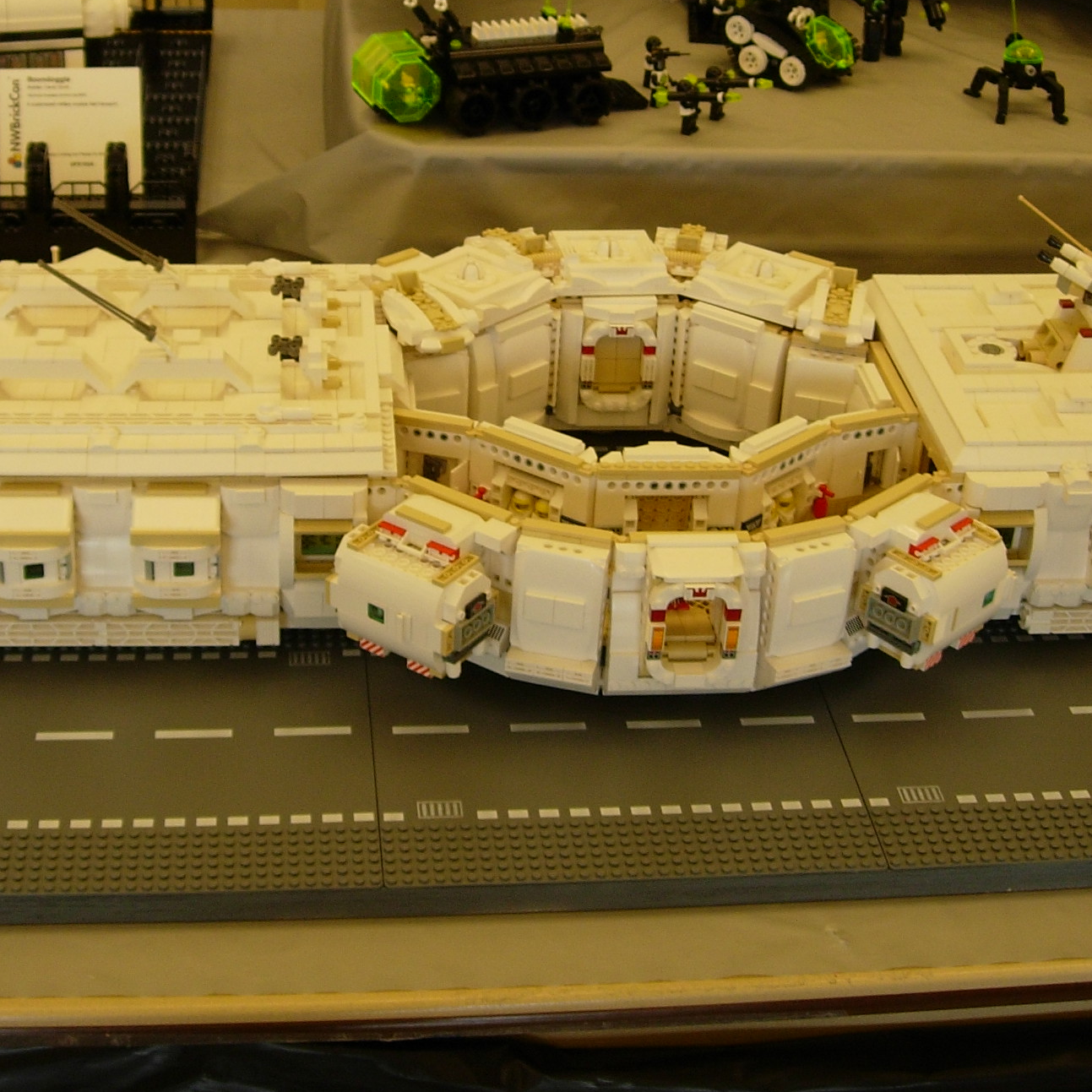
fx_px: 2106
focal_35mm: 59
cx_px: 486
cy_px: 389
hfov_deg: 29.1
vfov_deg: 28.9
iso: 79
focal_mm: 7.8
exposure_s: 1/42.7
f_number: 2.8
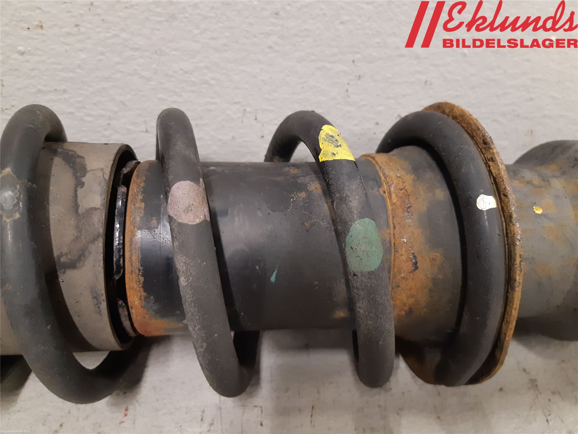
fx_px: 434
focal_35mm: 26
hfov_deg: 67.3
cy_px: 217
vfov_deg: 53.1
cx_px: 289
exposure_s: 1/25
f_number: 1.7
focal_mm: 3.93
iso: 250
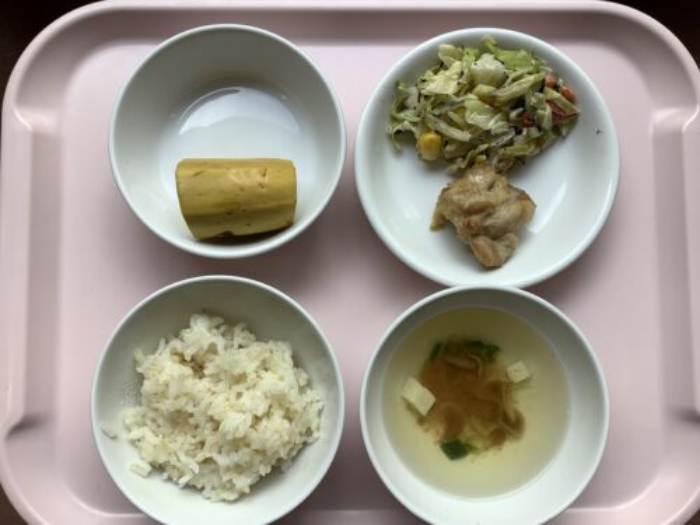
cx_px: 350
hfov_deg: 58.4
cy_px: 262
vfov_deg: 45.4
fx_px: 627
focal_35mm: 31
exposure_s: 1/186
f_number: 2.4
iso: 25
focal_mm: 3.3
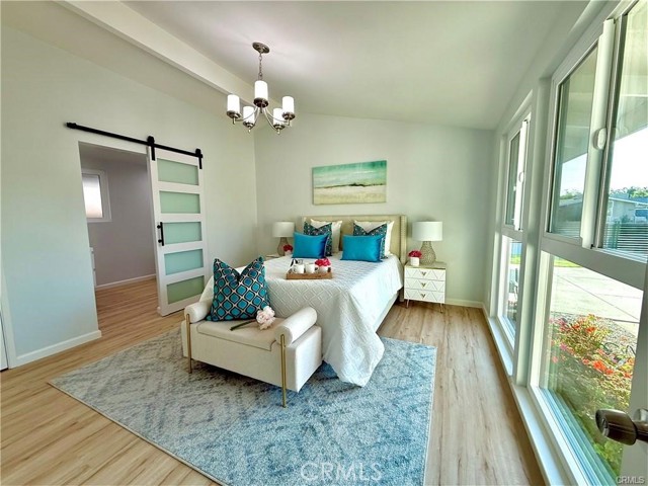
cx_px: 324
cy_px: 243
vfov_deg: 85.7
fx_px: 262
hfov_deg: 102.1
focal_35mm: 14
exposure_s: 1/120
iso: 64
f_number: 2.2
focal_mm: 2.22
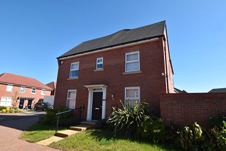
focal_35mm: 20
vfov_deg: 63.2
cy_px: 76
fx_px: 122
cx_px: 113
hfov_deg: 85.4
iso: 100
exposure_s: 1/200
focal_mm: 13
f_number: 7.1
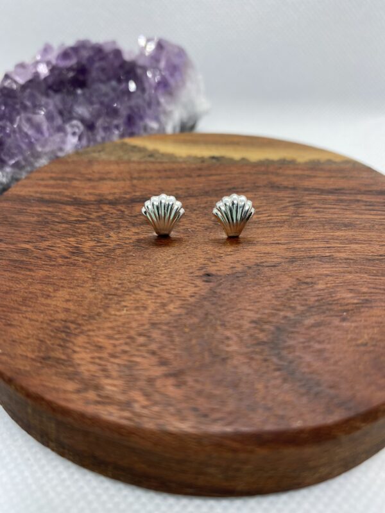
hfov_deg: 53.1
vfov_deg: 67.3
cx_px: 192
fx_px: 386
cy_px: 256
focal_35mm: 26
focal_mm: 4.25
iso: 32
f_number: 1.8
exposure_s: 1/131
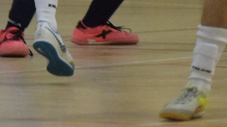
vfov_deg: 1.1
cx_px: 120
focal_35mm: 1063
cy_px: -109
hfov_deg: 2.0
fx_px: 6397
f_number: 5
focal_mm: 140
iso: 6400
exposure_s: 1/500
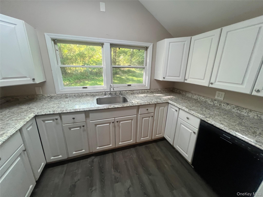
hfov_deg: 106.2
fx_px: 99
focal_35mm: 13
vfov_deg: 89.9
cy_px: 98
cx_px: 132
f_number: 1.8
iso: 200
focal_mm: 1.57
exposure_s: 1/120
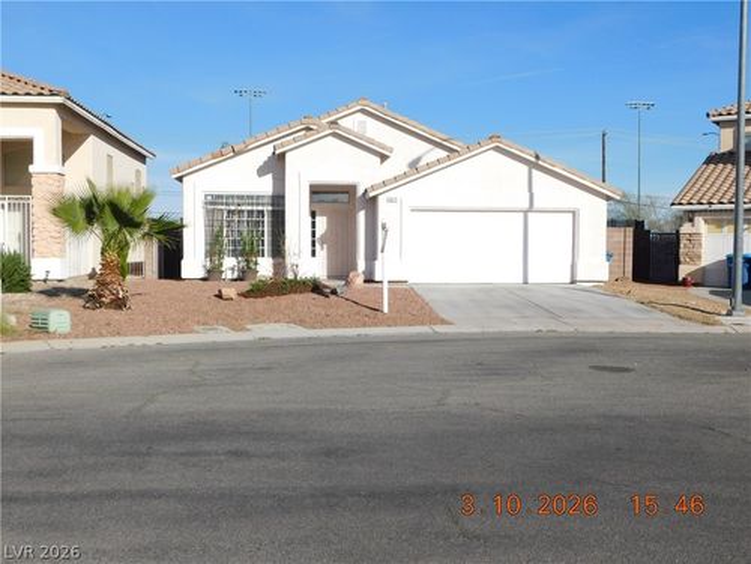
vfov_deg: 39.7
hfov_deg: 51.4
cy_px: 282
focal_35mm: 36
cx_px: 376
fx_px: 781
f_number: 7
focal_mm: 6.3
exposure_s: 1/500
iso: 125
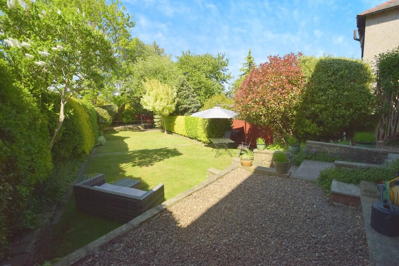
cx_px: 200
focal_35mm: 15
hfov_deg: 100.4
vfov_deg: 77.3
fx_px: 166
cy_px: 133
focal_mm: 10
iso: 800
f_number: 5.6
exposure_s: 1/4000
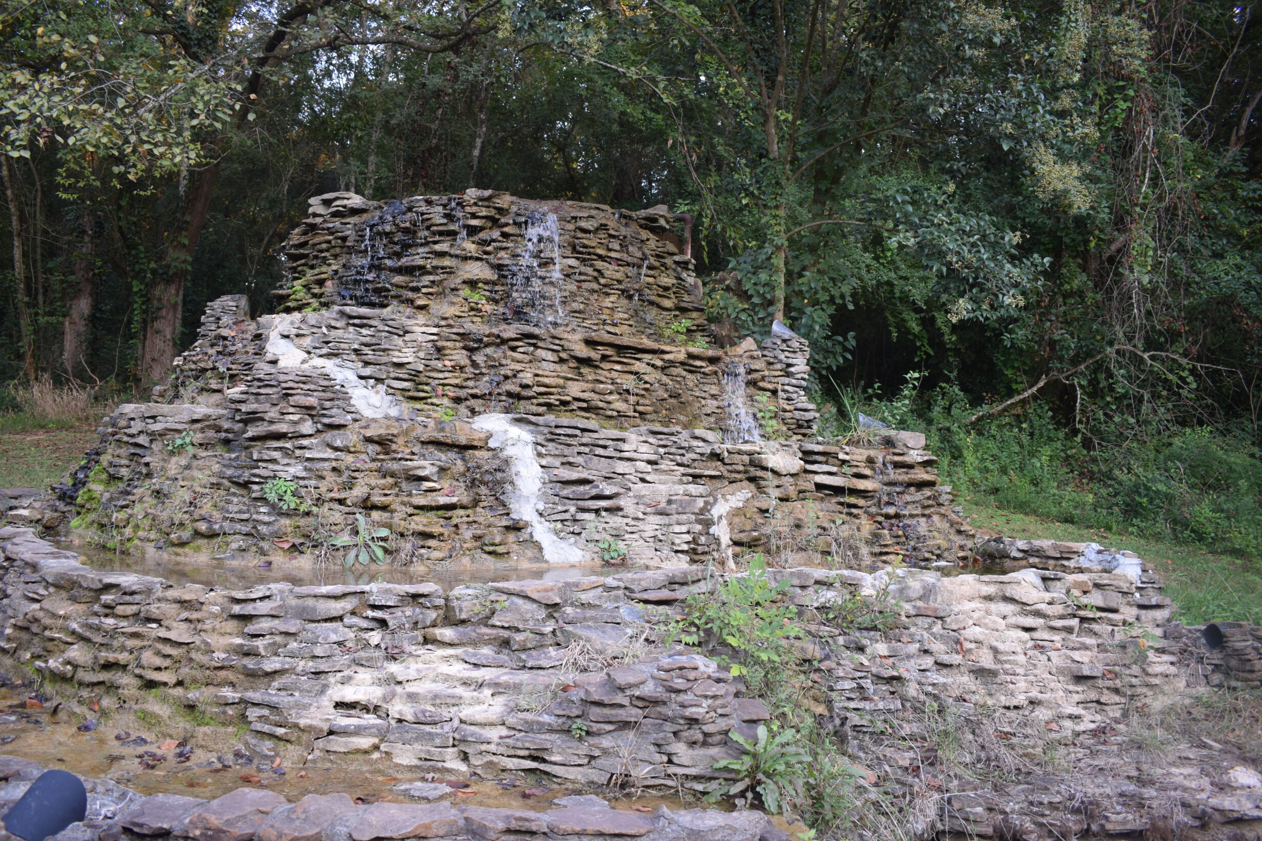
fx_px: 1087
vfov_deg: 42.3
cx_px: 613
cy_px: 433
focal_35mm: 31
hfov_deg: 60.3
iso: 400
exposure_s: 1/100
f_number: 5
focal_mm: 20
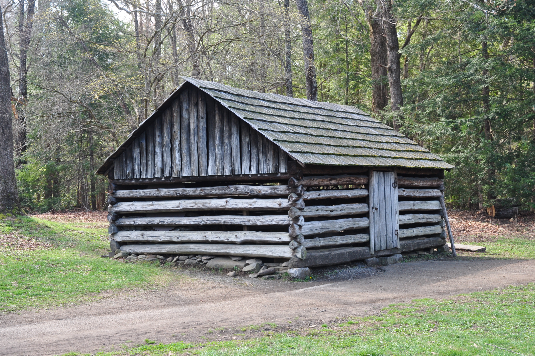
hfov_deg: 35.1
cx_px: 268
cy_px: 178
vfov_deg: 23.7
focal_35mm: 57
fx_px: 846
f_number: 8
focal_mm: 38
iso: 400
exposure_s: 1/80
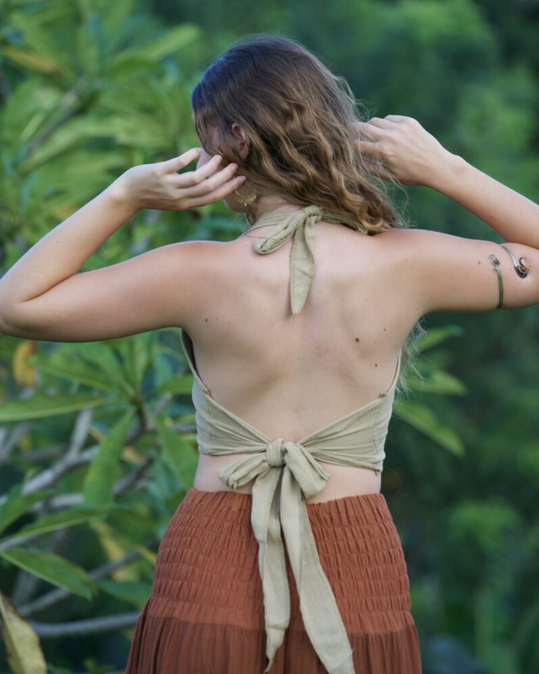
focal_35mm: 170
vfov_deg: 11.4
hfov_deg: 9.1
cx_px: 271
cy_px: 334
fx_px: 3390
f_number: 4
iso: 125
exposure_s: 1/160
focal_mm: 150
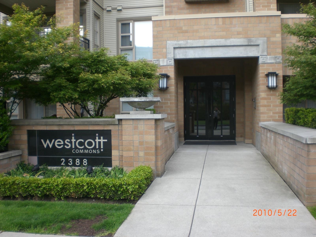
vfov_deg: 37.7
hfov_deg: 49.0
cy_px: 118
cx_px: 158
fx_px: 347
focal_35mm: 38
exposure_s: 1/200
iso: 50
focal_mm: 6.3
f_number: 3.1
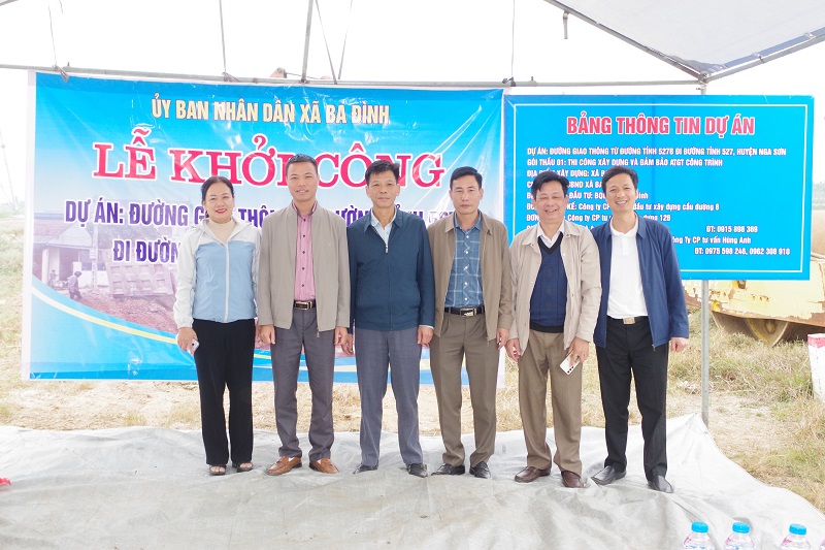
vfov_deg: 34.2
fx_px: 894
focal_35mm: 39
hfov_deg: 49.6
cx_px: 412
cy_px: 275
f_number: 8
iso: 800
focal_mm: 26.25
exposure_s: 1/100
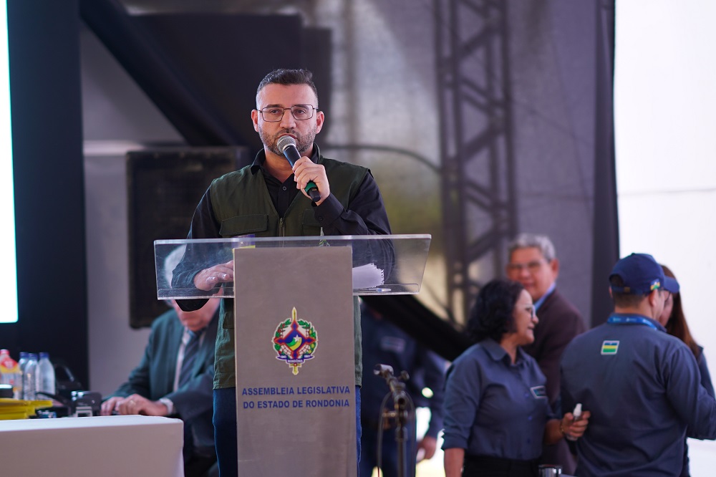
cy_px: 238
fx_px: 2525
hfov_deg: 16.1
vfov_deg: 10.8
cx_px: 358
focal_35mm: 127
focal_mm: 85
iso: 160
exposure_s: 1/250
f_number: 1.4
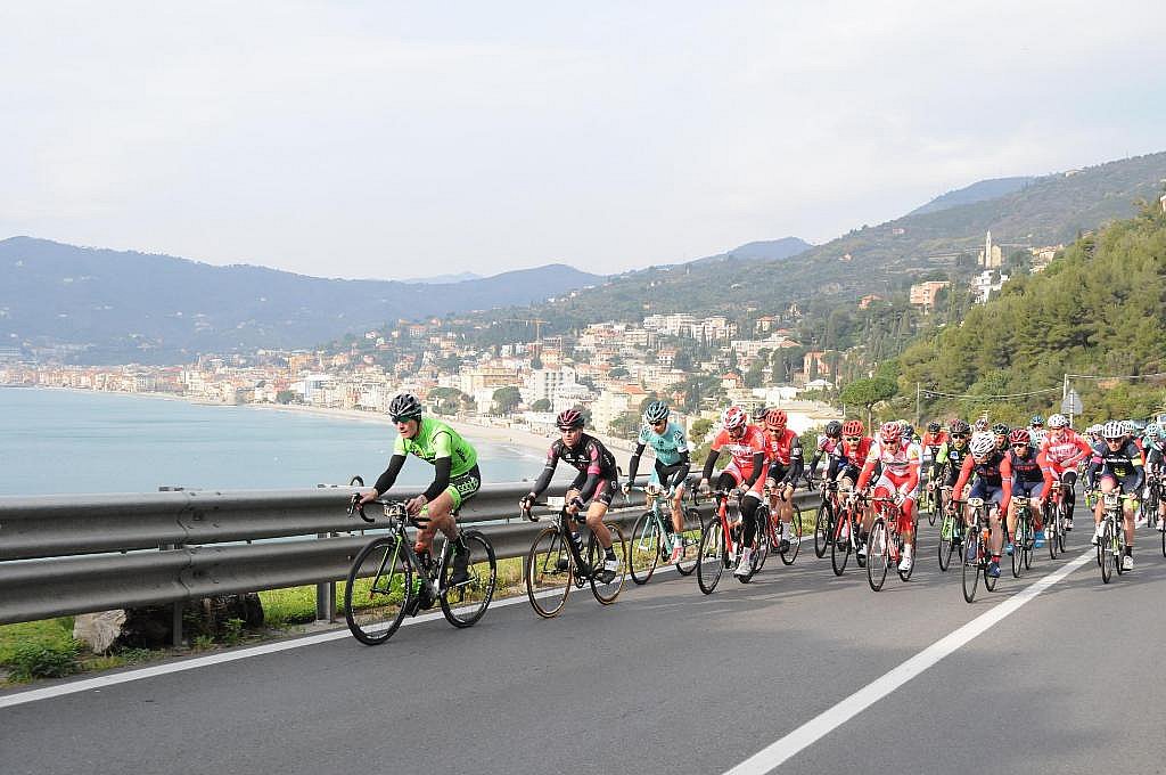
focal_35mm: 39
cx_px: 583
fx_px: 1262
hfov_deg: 49.6
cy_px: 388
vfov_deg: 34.1
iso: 1000
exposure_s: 1/1250
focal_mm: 26
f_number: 7.1
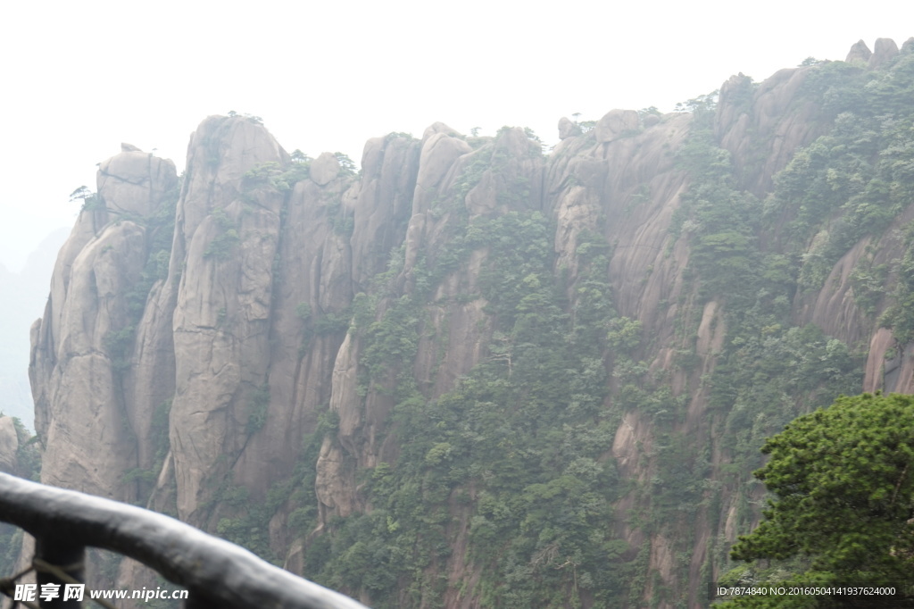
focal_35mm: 54
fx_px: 1370
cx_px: 457
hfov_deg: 36.9
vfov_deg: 25.0
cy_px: 304
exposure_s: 1/60
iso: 160
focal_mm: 36
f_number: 5.6
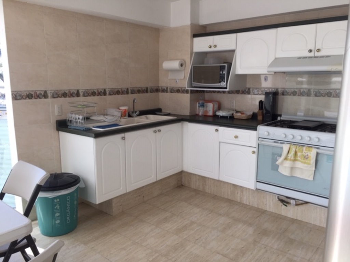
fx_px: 293
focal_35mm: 29
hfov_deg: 61.7
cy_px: 131
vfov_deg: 48.2
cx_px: 175
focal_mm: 4.15
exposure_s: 1/121
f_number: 2.2
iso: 32
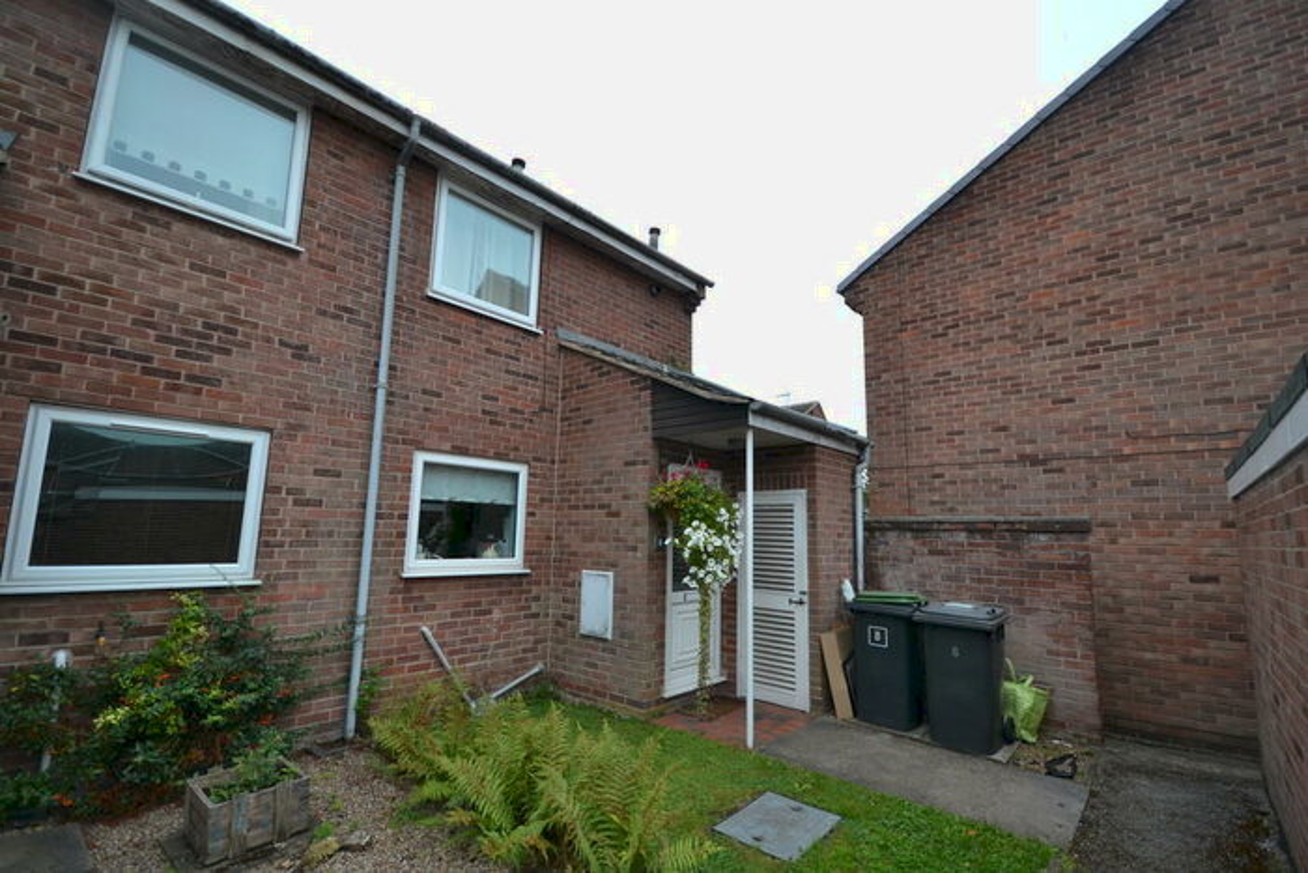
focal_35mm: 15
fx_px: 545
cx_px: 654
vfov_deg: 77.4
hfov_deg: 100.4
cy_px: 436
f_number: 5.6
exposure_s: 1/125
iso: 160
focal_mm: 10
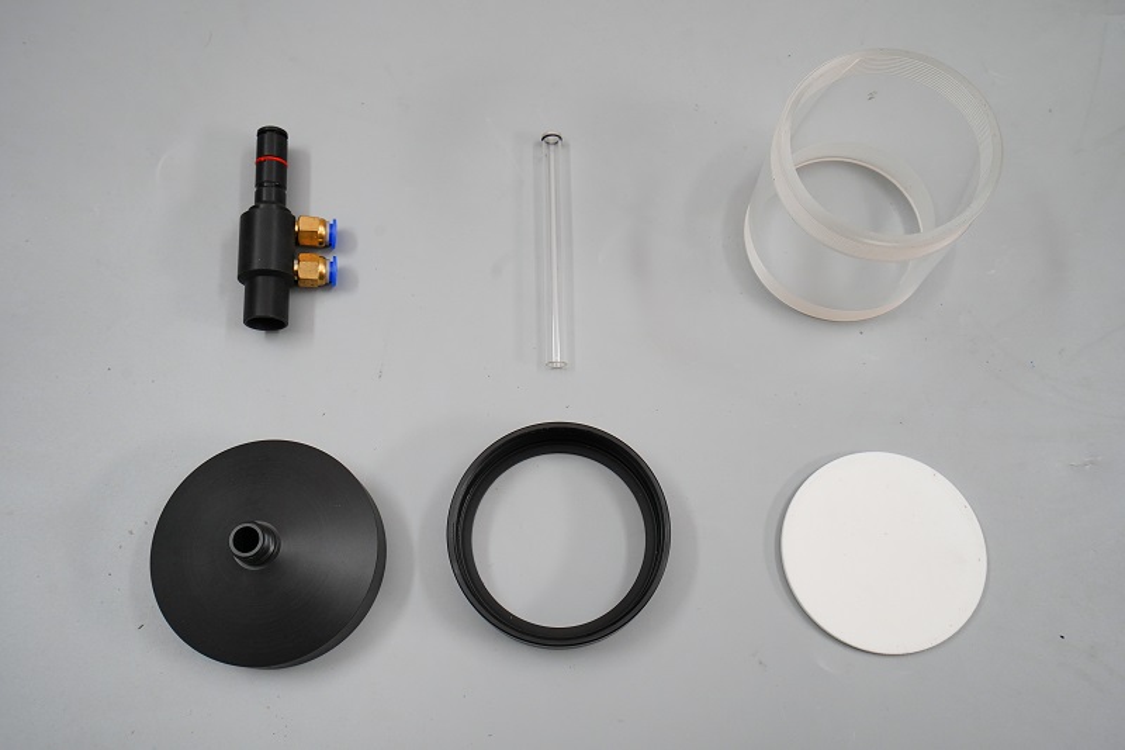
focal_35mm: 35
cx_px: 562
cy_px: 375
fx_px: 1093
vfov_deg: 37.8
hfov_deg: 54.4
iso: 1250
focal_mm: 35
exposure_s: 1/45
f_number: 8
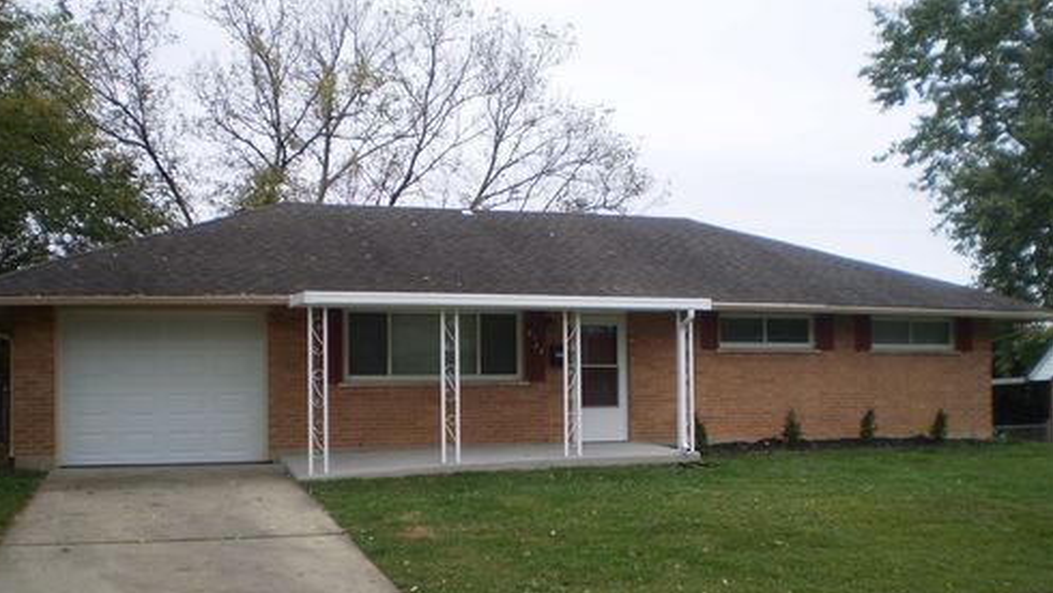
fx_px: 1117
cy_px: 364
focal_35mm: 40
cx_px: 518
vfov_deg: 29.6
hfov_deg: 50.5
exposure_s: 1/125
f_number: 3.1
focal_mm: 6.3
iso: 64
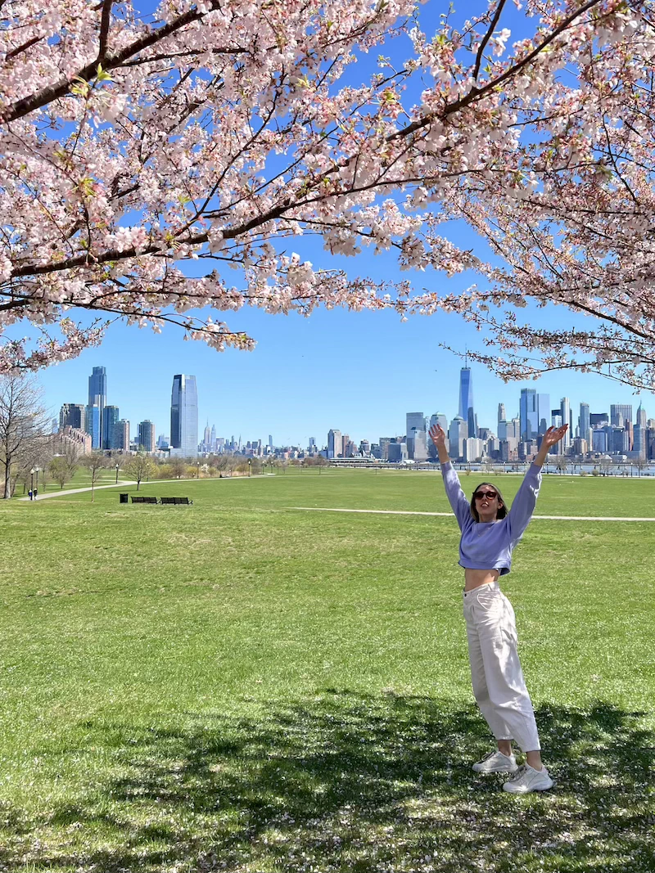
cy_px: 436
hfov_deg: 53.1
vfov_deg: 67.3
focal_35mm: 26
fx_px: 656
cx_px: 328
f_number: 1.5
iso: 50
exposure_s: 1/3831
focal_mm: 5.7
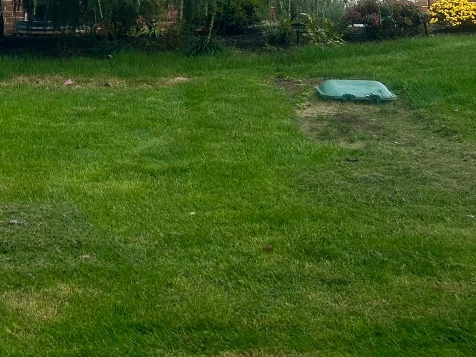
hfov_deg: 25.9
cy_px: -66
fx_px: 990
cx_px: 22
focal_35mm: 72
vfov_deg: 19.3
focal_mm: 5.7
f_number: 1.5
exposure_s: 1/2299
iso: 50
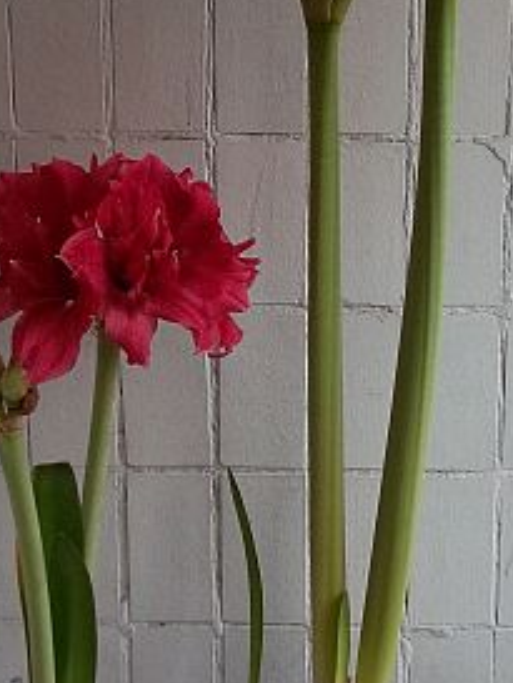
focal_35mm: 75
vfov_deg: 25.8
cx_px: 363
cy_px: 223
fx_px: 1481
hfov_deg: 19.6
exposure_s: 1/25
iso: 160
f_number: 2.9
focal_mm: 5.7
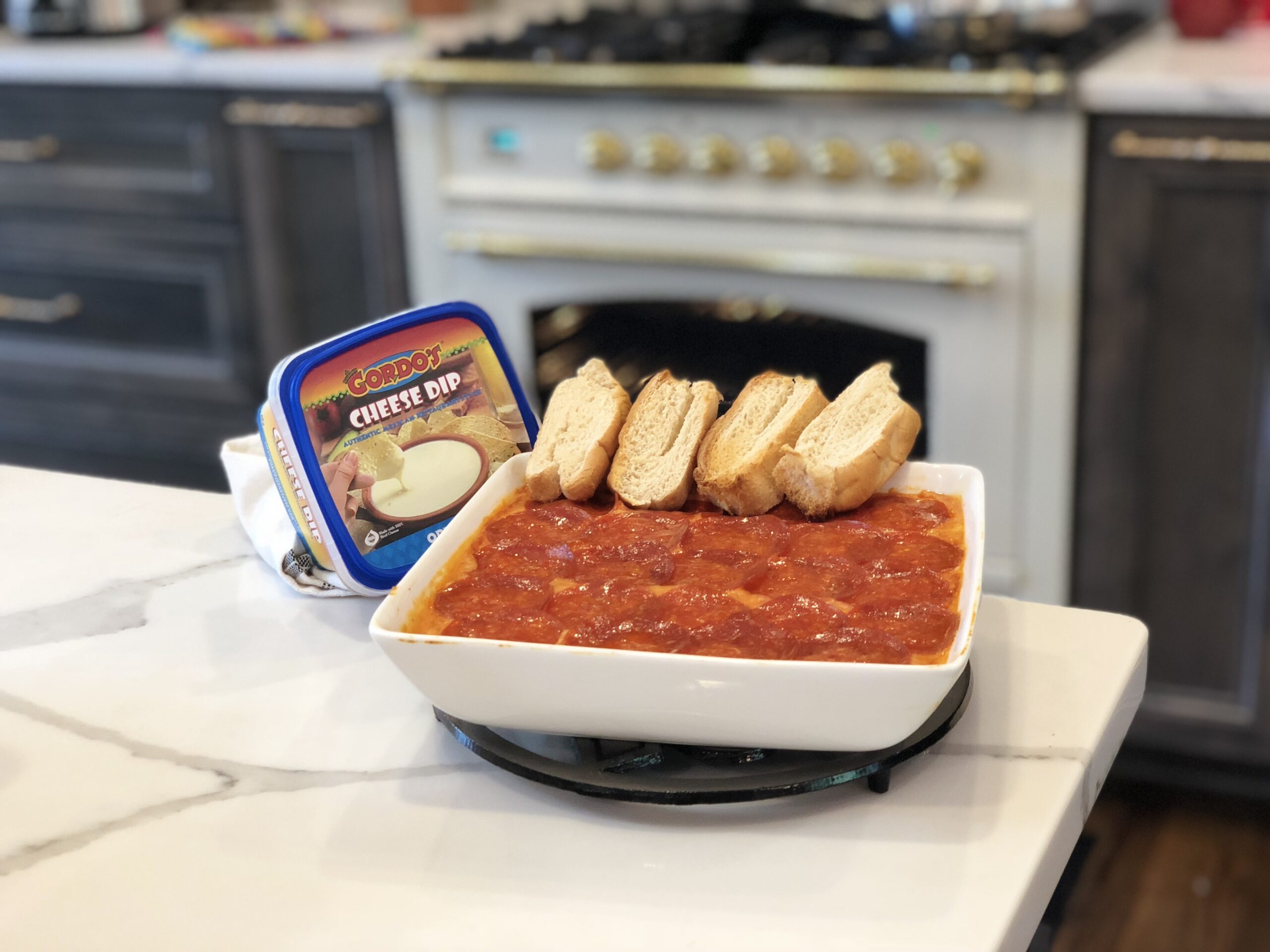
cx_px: 635
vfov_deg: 28.0
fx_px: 1908
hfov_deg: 36.8
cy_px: 476
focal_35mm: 52
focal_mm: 6
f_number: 2.4
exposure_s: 1/40
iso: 80
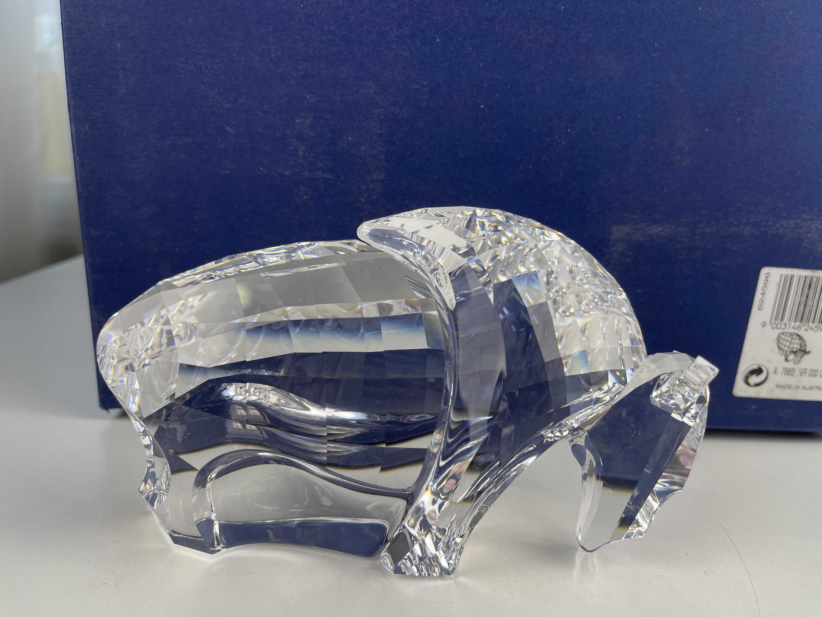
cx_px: 411
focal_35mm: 25
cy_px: 308
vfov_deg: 54.9
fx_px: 594
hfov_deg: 69.4
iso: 32
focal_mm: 5.1
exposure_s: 1/142
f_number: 1.6
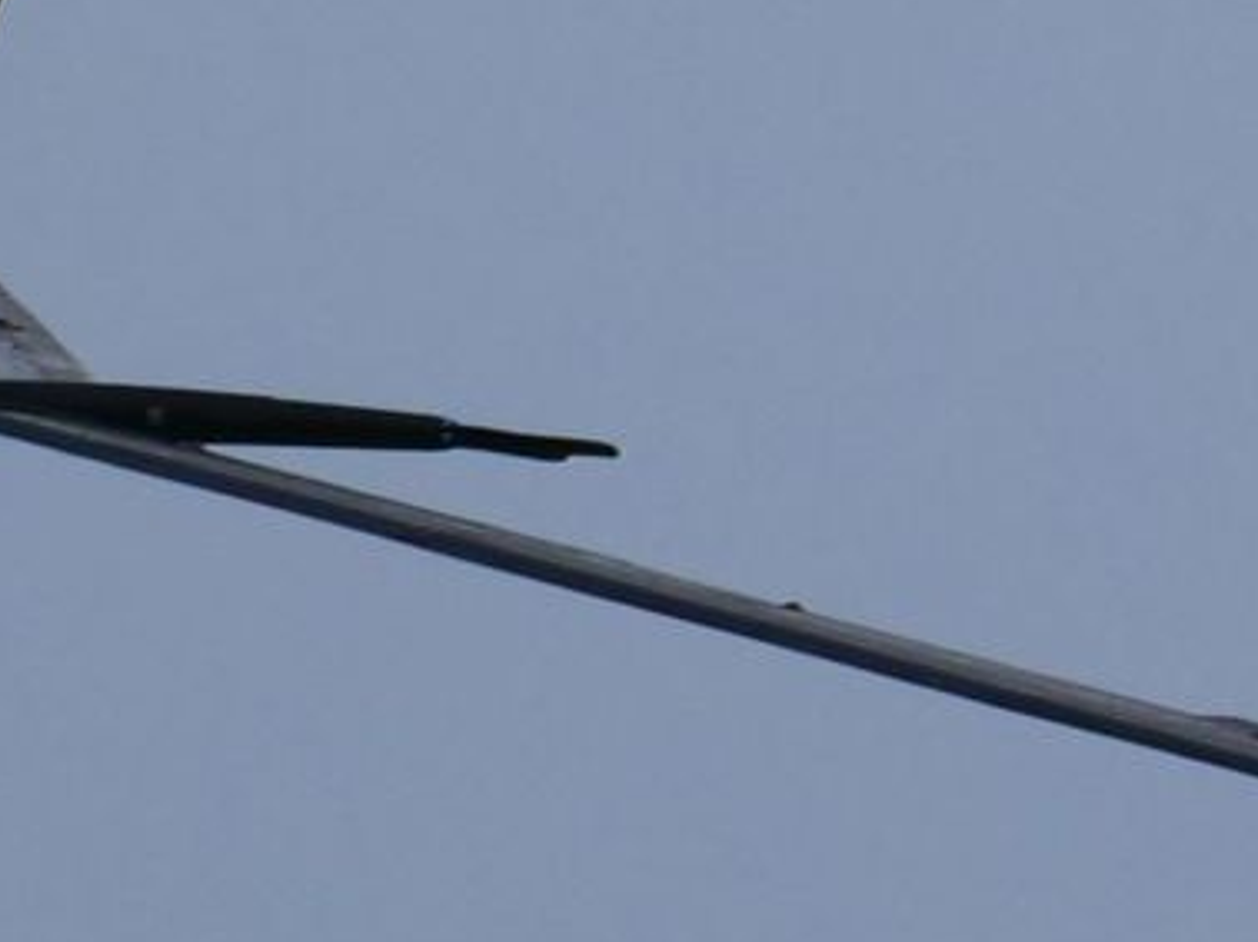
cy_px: 431
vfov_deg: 0.8
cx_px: 845
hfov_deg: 1.0
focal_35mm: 1906
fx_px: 69223
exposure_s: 1/800
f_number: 6.3
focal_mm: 400
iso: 200
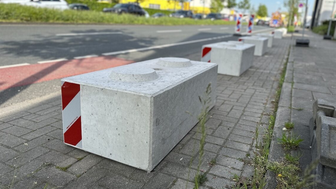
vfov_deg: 42.7
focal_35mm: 27
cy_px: 75
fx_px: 241
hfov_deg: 69.9
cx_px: 172
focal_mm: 6.86
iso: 80
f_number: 1.78
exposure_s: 1/1692
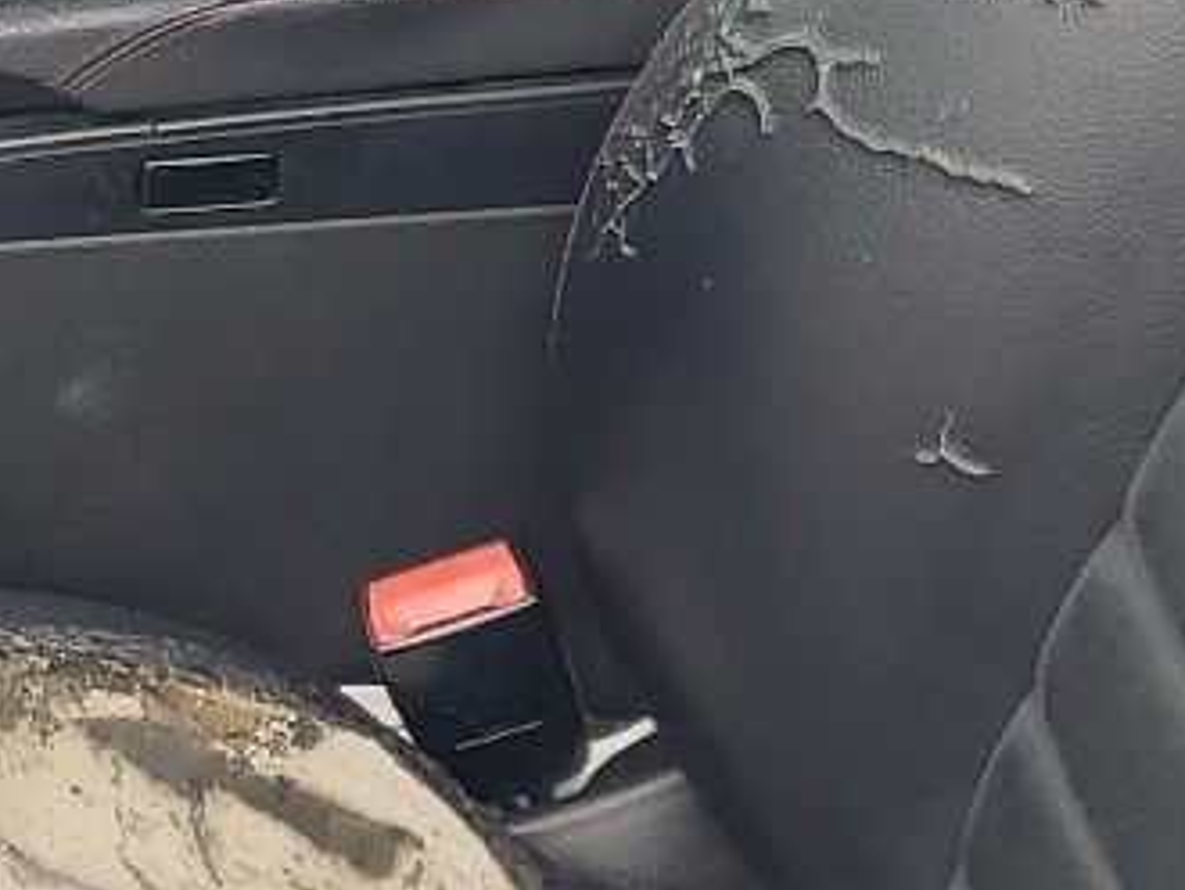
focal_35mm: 126
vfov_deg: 11.8
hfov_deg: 14.6
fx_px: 4316
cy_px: 406
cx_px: -578
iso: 50
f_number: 1.5
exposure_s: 1/213
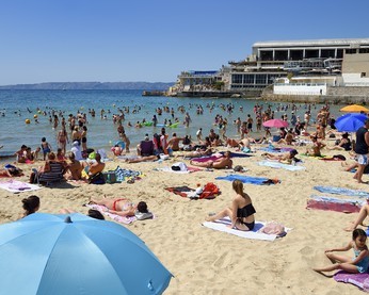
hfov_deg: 54.2
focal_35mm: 33
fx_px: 360
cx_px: 190
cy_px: 147
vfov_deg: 44.6
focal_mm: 29
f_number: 13
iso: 200
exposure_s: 1/400
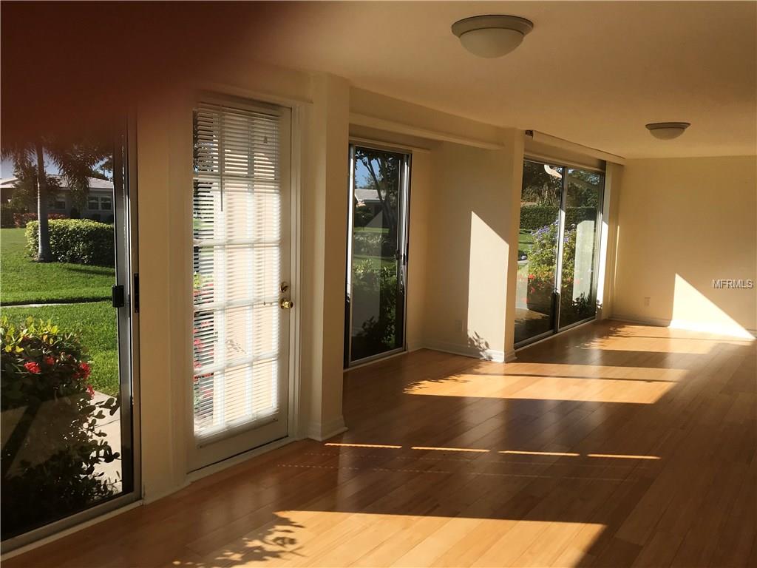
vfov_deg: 49.7
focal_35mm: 28
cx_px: 378
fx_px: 612
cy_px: 284
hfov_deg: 63.4
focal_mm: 3.99
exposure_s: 1/1996
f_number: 1.8
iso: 20
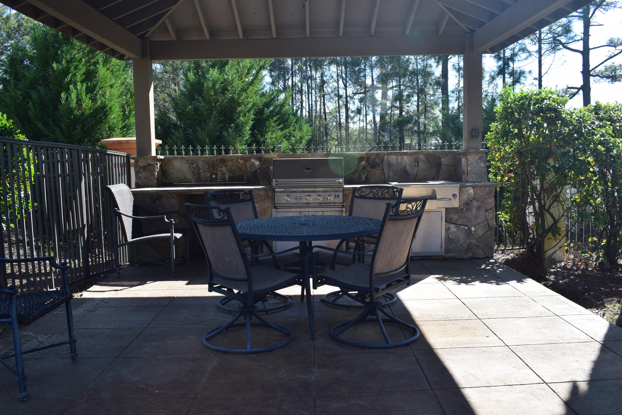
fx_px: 570
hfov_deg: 57.2
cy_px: 208
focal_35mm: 33
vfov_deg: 40.0
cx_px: 311
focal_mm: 22
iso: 400
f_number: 10
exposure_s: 1/320
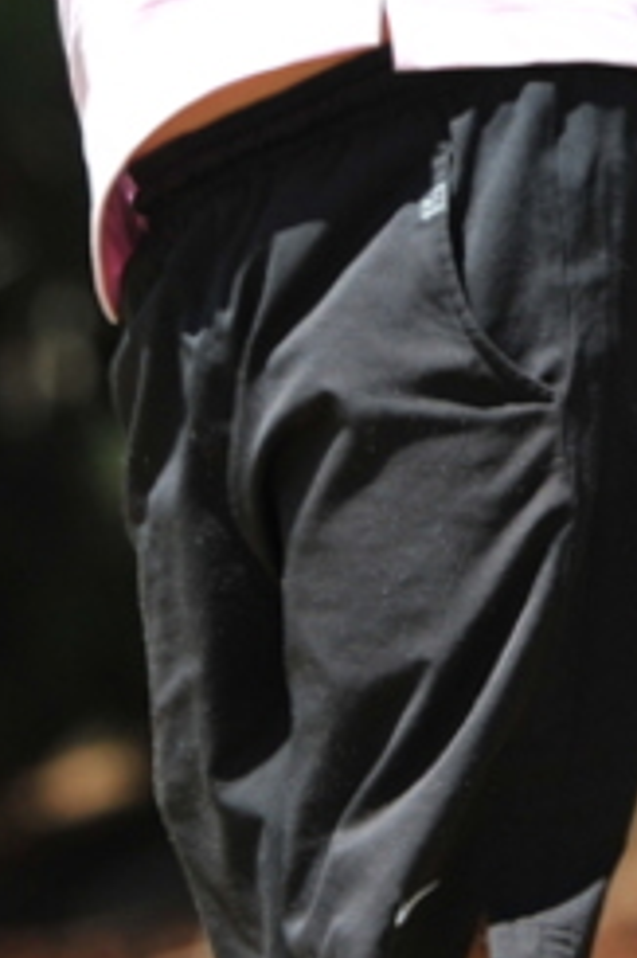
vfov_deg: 2.1
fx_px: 26604
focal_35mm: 1001
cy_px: 332
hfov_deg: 1.4
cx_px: 453
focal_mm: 240
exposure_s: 1/2500
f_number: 5.6
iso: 800
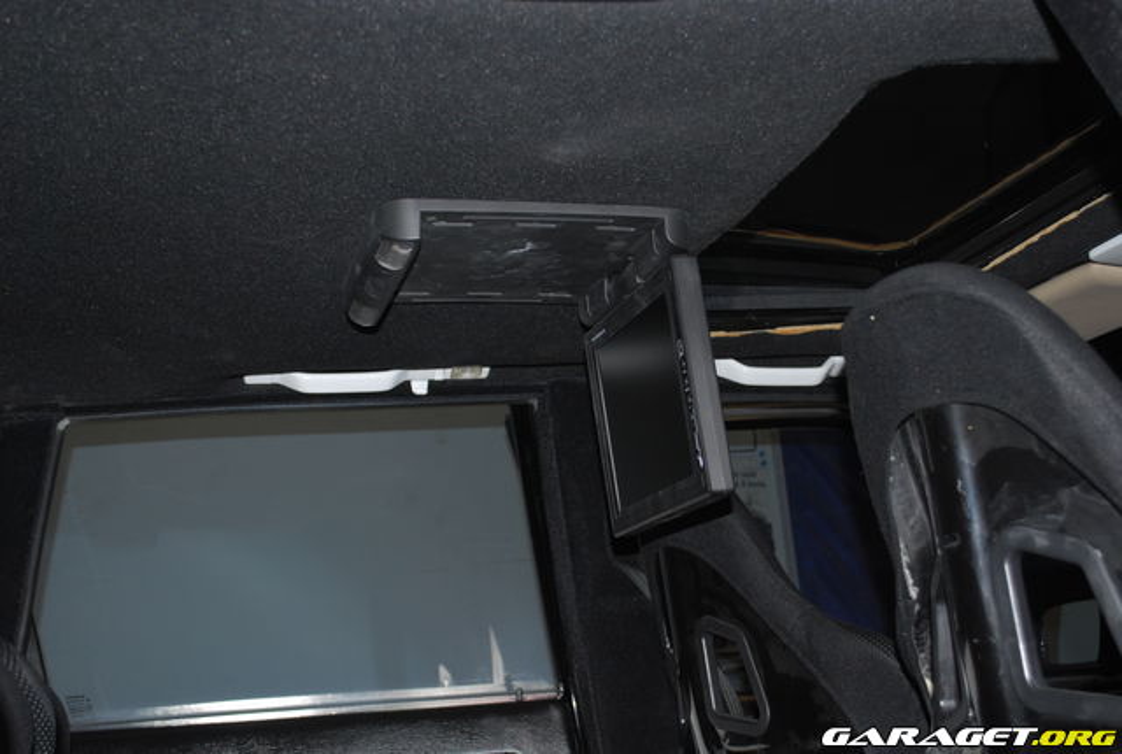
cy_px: 377
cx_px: 561
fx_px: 1499
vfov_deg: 28.2
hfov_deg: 41.0
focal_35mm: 48
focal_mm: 32
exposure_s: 1/60
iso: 200
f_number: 5
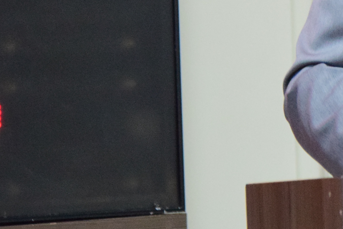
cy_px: -115
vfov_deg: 2.9
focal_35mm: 480
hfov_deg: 4.3
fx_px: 4572
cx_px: 332
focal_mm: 85
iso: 2000
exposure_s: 1/80
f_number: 5.6
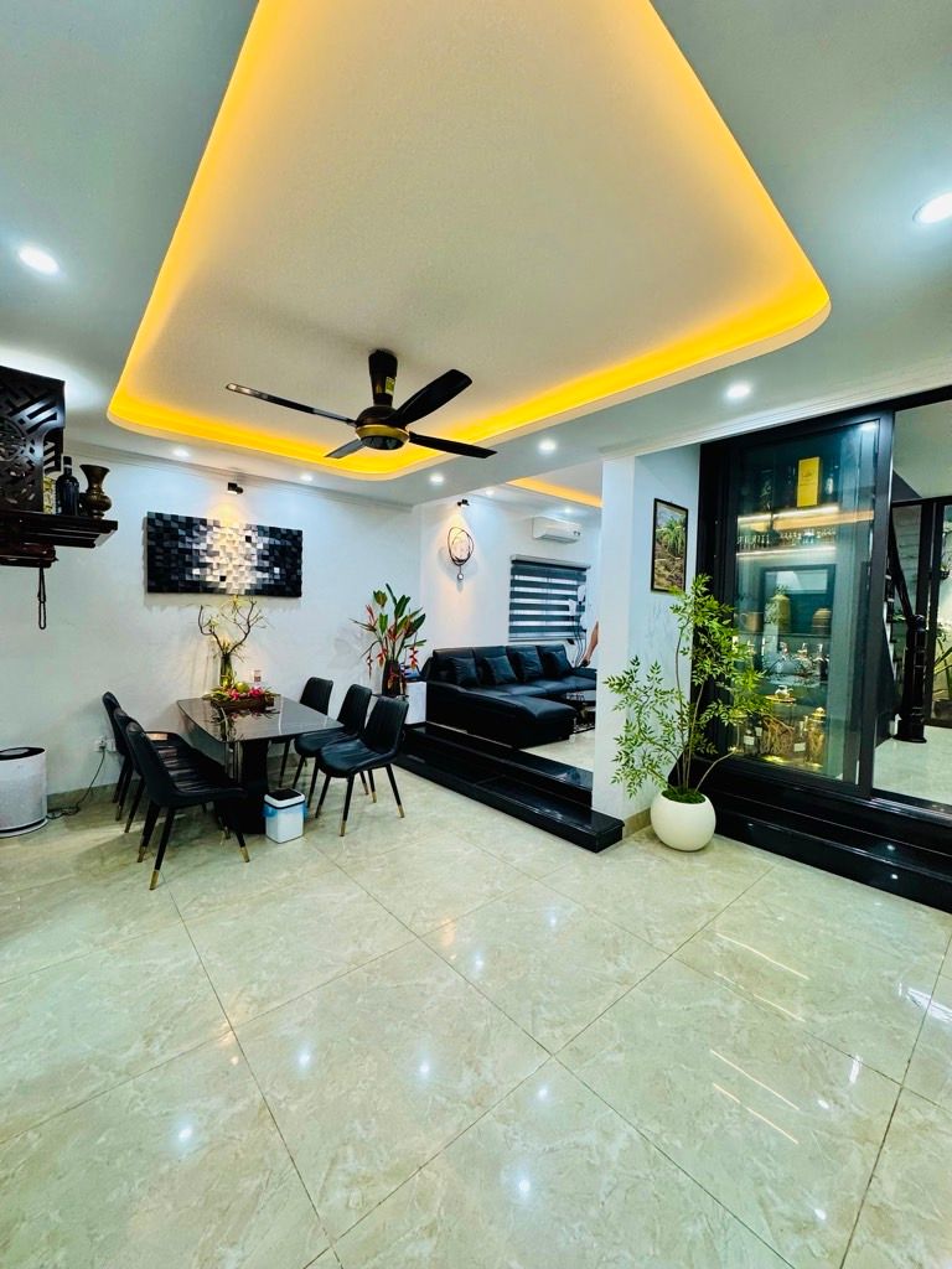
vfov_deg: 102.1
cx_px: 476
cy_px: 634
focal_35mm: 14
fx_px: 513
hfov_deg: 85.7
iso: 160
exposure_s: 1/100
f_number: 2.2
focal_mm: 2.22
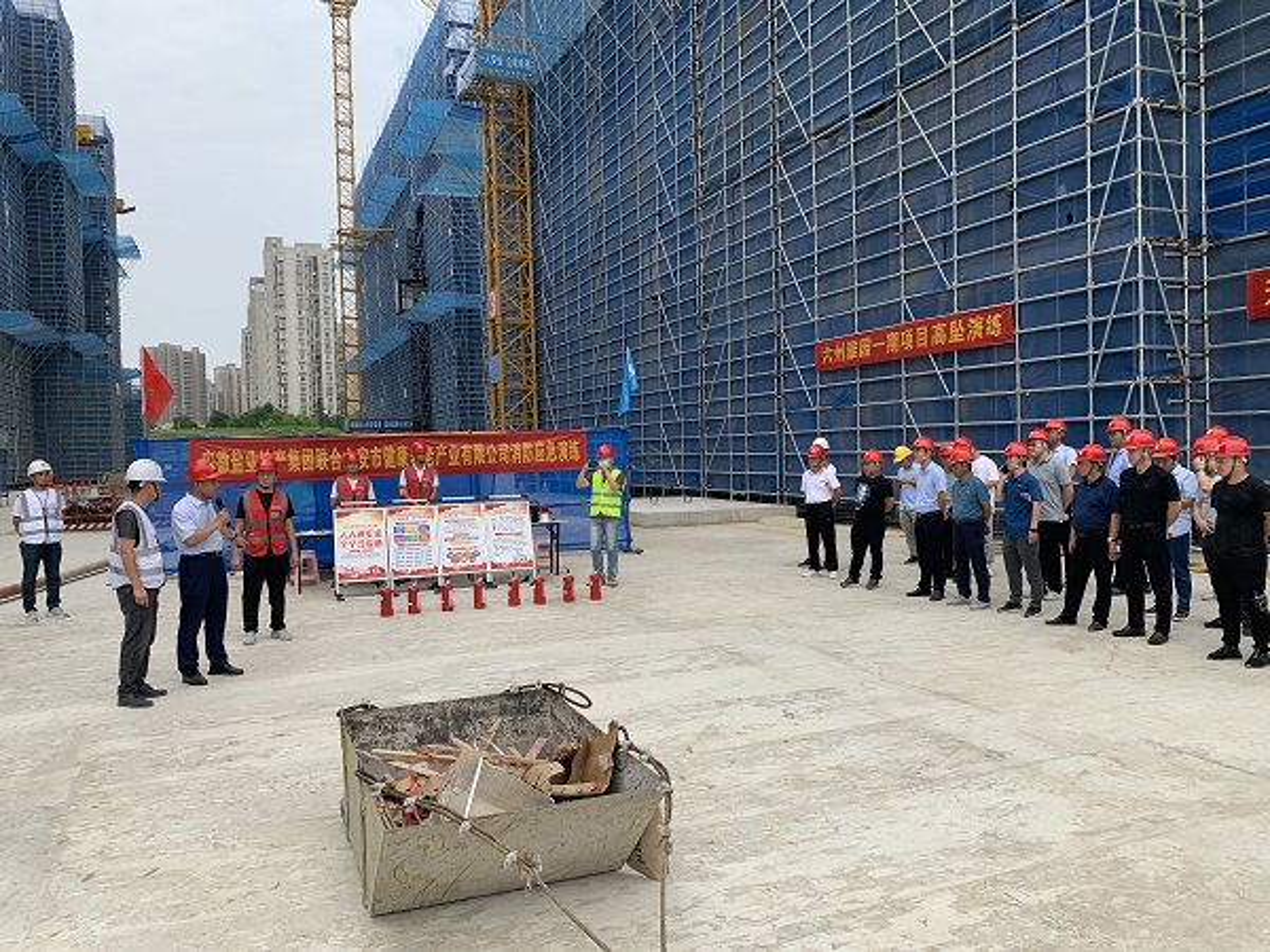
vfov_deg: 53.1
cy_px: 476
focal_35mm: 26
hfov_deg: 67.3
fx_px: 954
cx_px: 635
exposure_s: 1/1689
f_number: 1.8
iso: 25
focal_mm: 4.25
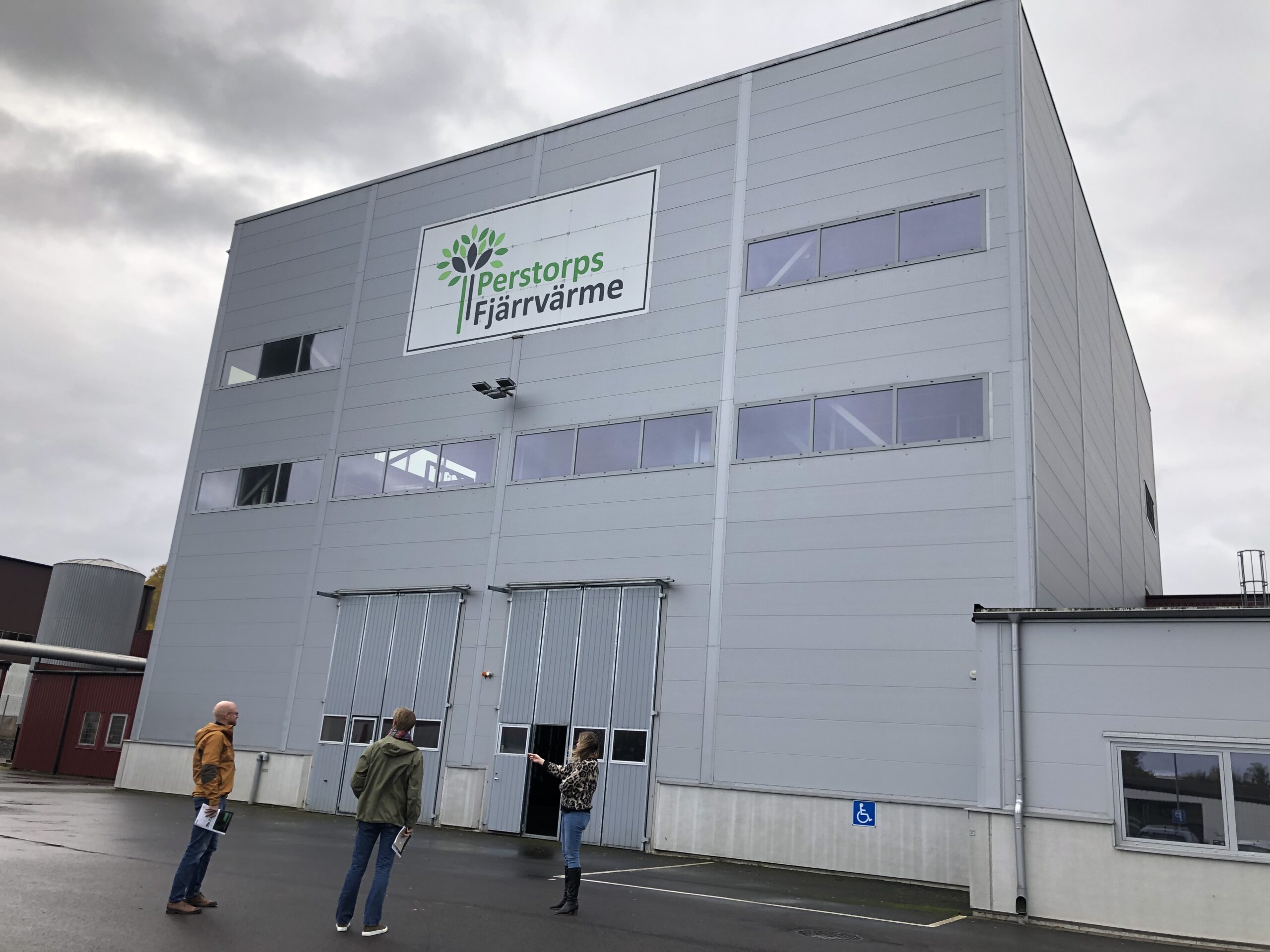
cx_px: 635
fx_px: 1027
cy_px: 476
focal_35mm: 28
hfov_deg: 63.4
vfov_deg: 49.7
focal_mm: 4
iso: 20
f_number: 1.8
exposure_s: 1/338
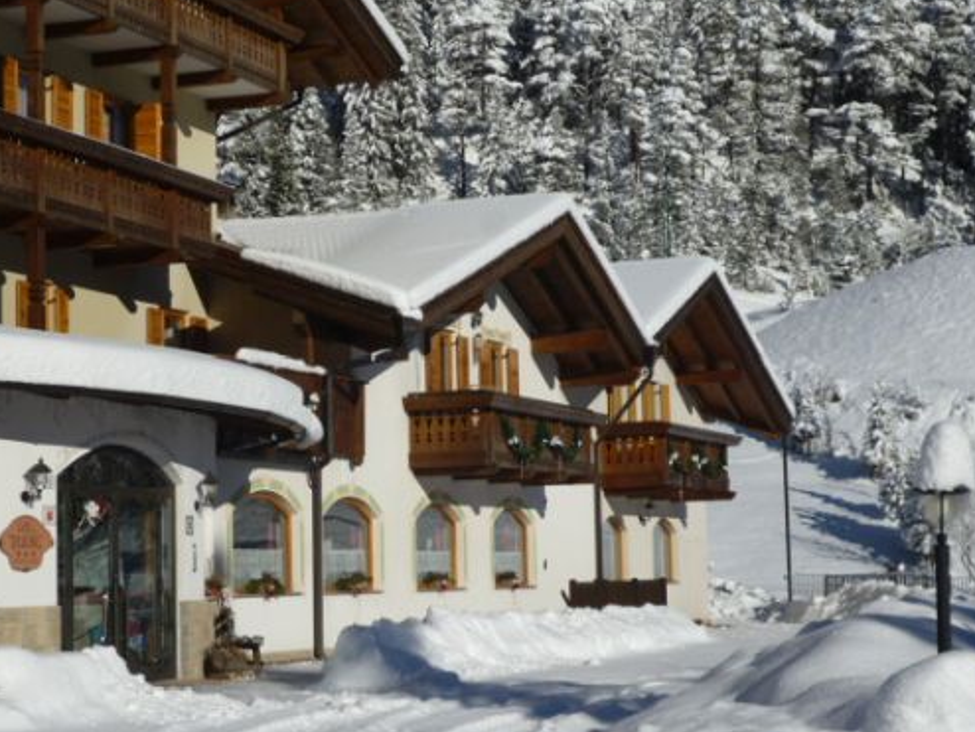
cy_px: 355
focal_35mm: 85
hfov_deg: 23.0
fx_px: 2395
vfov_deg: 17.4
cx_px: 519
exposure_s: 1/160
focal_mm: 12.5
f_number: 16
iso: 100
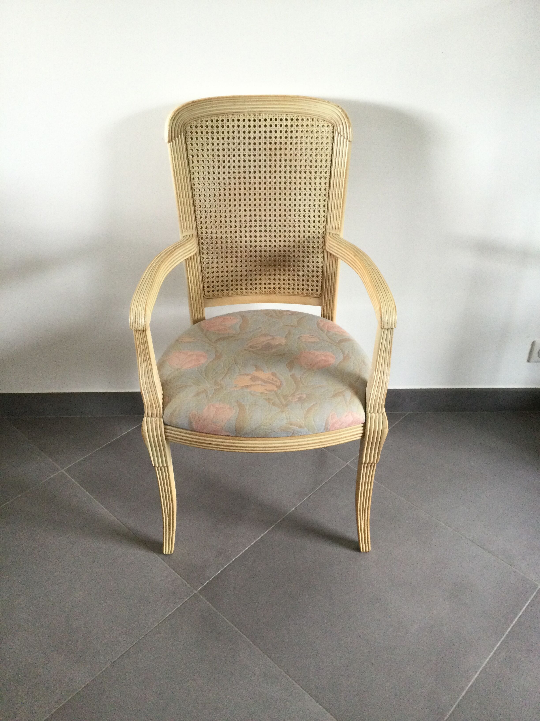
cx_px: 270
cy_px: 360
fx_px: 645
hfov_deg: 45.4
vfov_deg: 58.4
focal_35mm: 31
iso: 200
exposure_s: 1/33
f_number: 2.4
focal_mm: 3.3
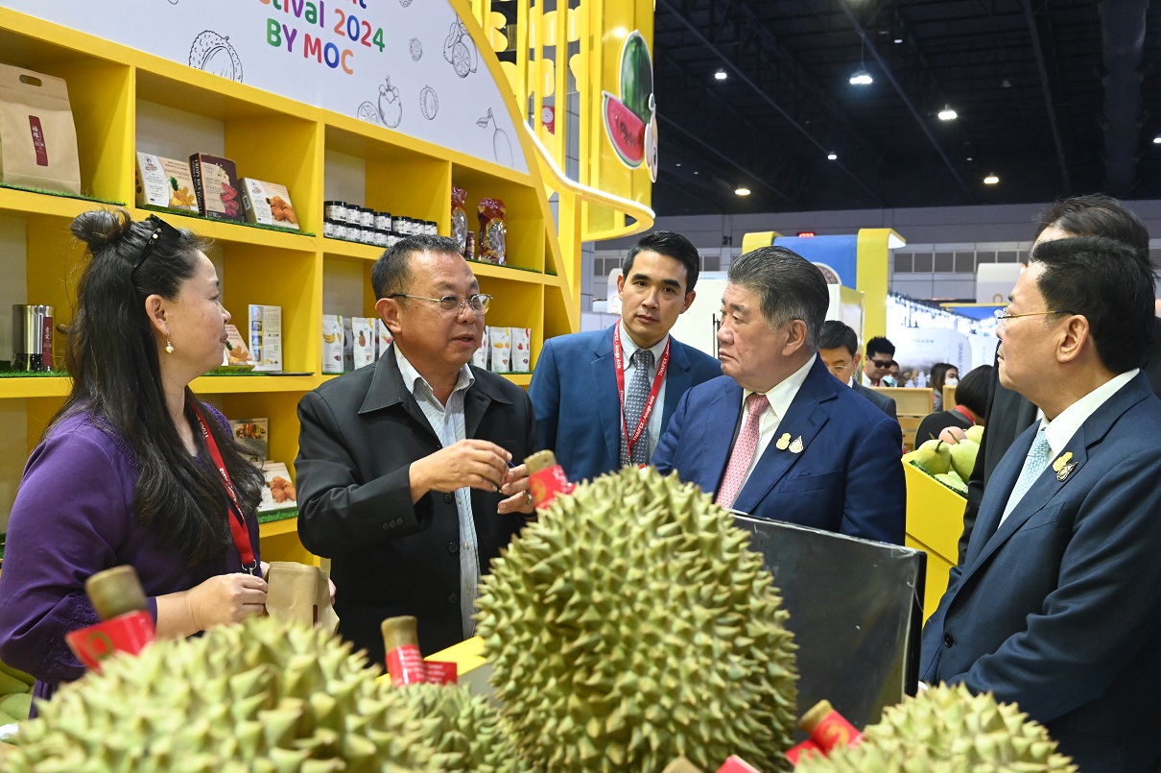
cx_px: 580
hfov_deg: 55.8
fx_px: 1096
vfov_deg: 38.8
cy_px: 386
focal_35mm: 34
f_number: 8
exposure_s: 1/80
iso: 4000
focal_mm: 34
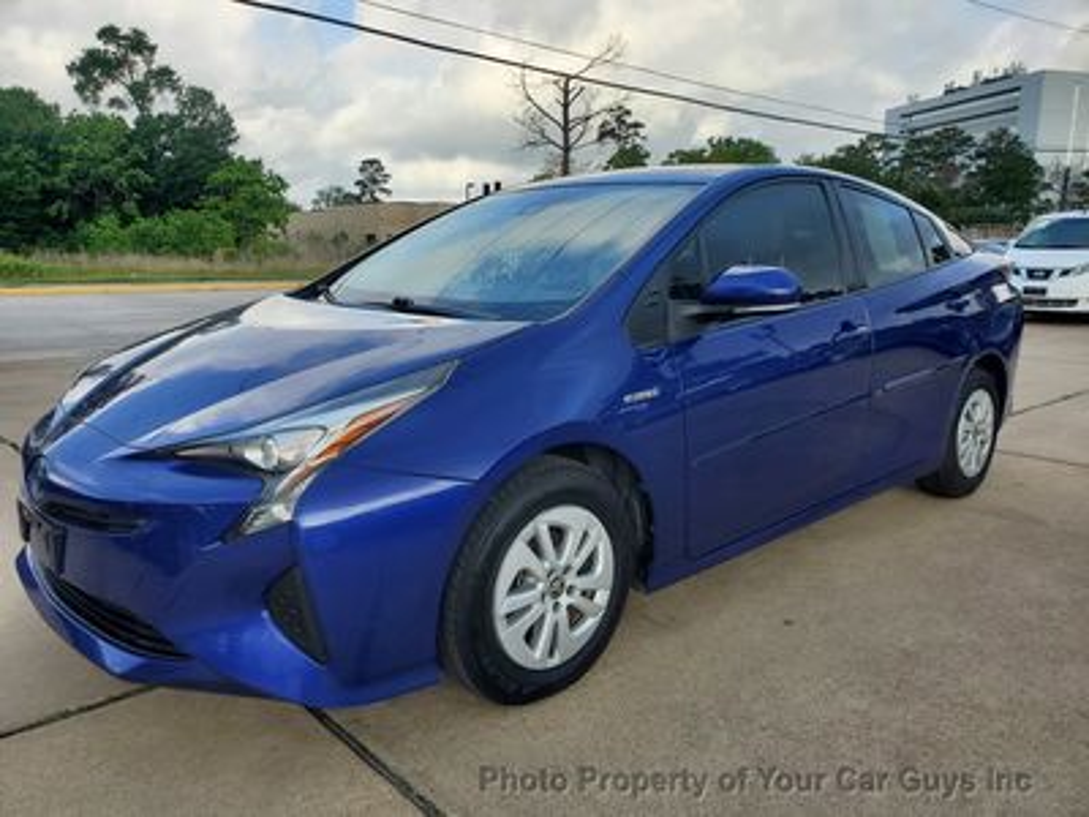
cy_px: 408
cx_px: 544
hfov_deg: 67.3
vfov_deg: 53.1
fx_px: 818
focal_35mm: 26
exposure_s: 1/684
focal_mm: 4.3
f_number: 2.4
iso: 50
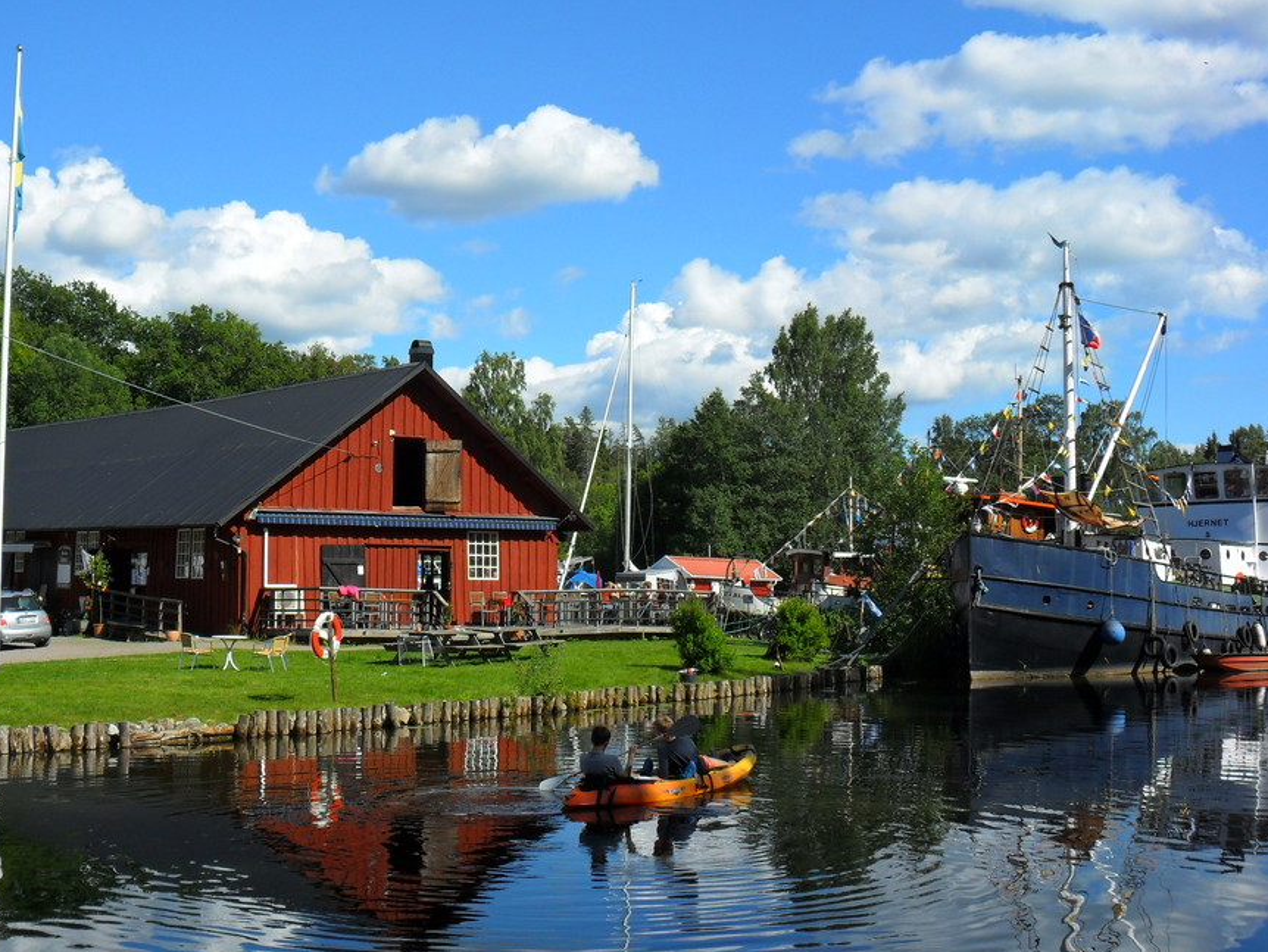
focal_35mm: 49
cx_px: 571
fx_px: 1795
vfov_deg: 29.7
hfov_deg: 38.9
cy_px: 458
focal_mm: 7.8
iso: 100
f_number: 4.5
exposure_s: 1/750
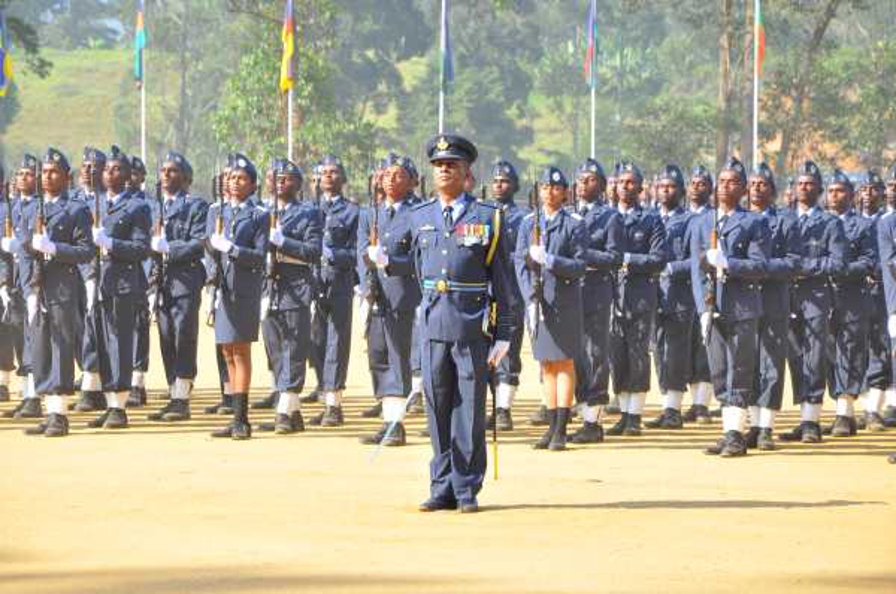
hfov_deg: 13.1
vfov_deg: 8.7
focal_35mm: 158
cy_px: 297
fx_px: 3914
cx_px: 448
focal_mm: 105
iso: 200
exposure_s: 1/125
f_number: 10
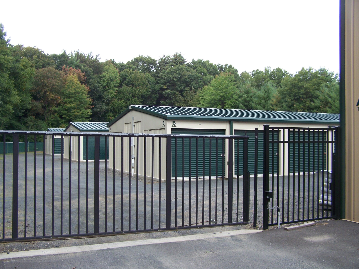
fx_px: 394
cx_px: 180
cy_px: 134
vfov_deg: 37.7
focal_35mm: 38
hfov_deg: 49.0
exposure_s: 1/250
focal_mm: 6.3
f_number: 2.8
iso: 64
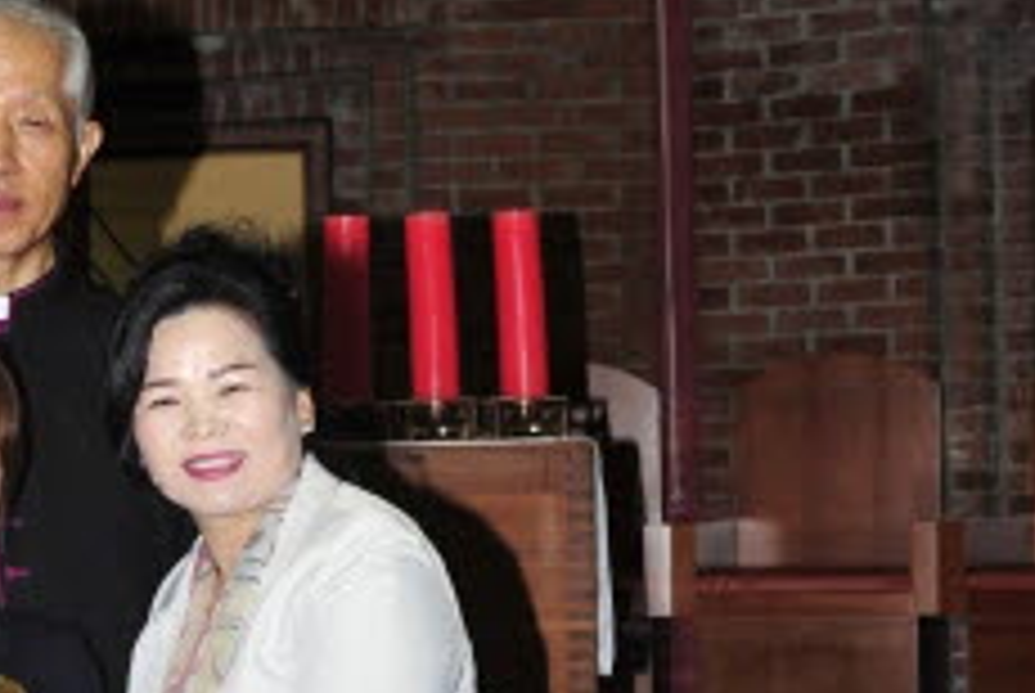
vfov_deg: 10.9
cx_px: -29
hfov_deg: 16.0
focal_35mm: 125
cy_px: 675
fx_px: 3598
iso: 200
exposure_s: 1/60
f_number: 5.6
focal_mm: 40
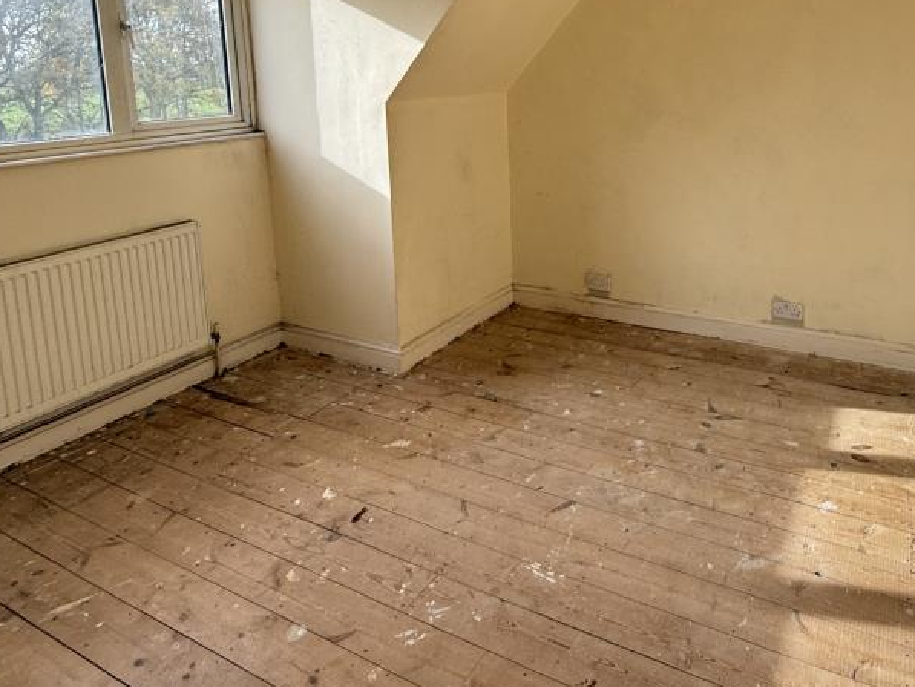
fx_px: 635
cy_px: 130
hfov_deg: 68.6
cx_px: 644
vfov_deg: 52.8
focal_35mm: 24
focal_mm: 2.22
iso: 50
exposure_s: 1/153
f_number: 2.2
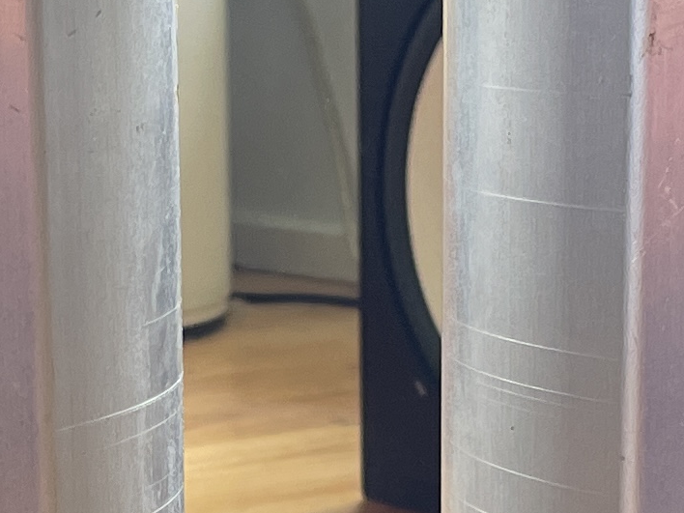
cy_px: 767
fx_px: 2924
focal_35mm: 148
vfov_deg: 9.7
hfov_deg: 13.3
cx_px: 214
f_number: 1.6
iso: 100
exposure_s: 1/121
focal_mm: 4.2
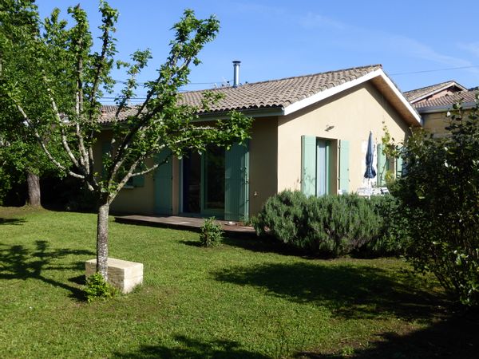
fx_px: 484
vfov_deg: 40.7
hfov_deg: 52.6
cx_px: 240
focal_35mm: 35
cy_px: 180
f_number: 3.7
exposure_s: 1/640
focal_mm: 6.1
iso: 100
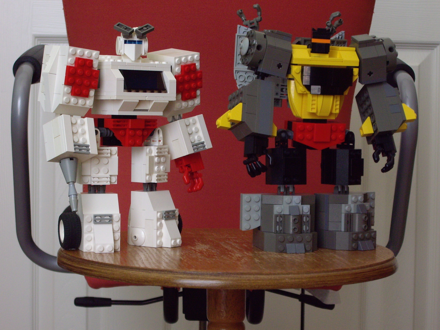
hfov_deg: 20.9
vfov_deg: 15.7
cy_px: 165
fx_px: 1195
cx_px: 220
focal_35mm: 94
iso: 200
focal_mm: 15.3
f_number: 4.6
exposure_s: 1/4
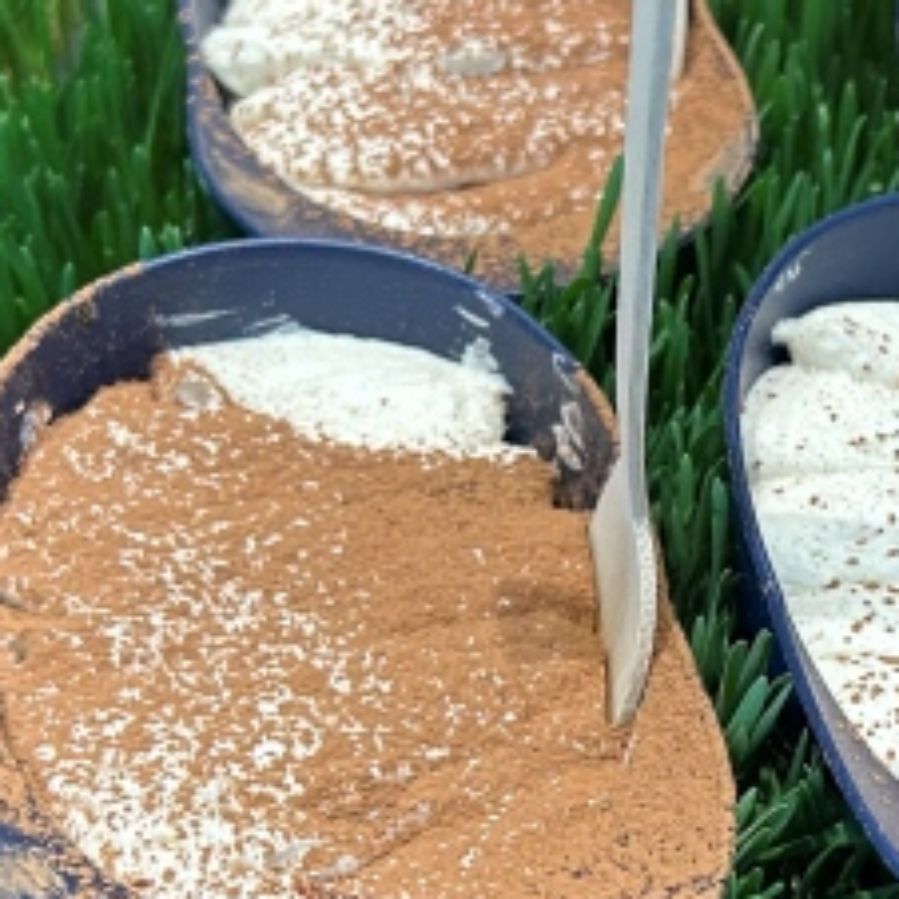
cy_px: 517
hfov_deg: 27.4
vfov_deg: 28.1
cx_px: 760
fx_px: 1792
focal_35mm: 61
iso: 200
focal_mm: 5.7
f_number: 1.5
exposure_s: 1/60
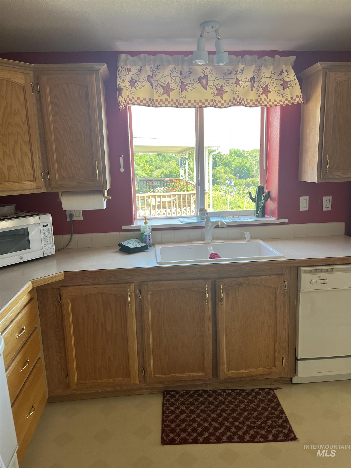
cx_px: 176
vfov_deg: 67.3
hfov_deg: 53.1
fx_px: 352
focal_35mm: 26
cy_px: 234
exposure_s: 1/122
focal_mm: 5.1
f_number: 1.6
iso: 50
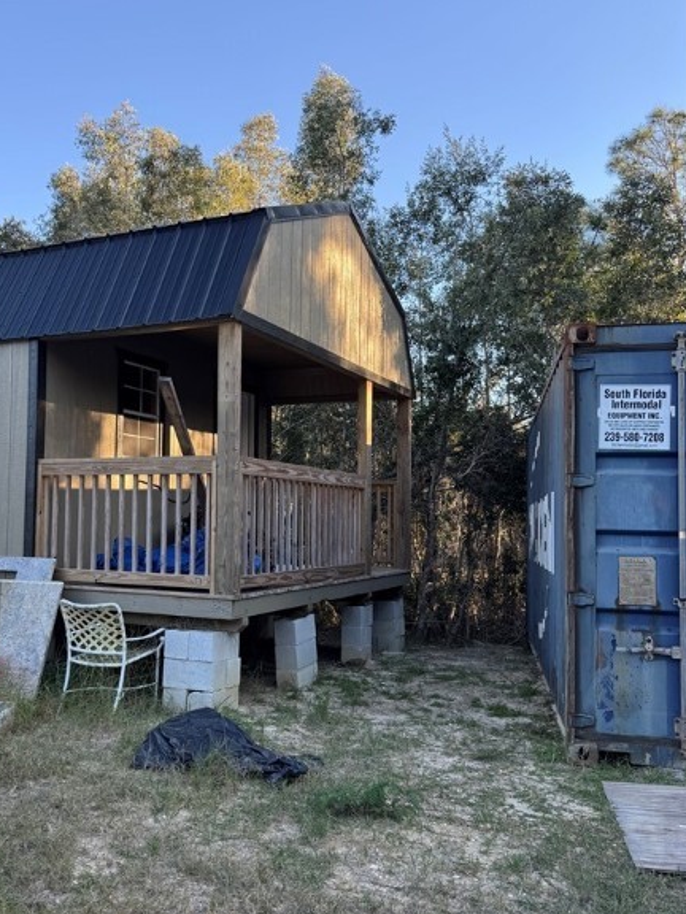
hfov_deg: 43.6
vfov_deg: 56.8
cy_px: 478
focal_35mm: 32
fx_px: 846
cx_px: 235
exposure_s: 1/627
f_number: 1.78
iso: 80
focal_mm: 6.76
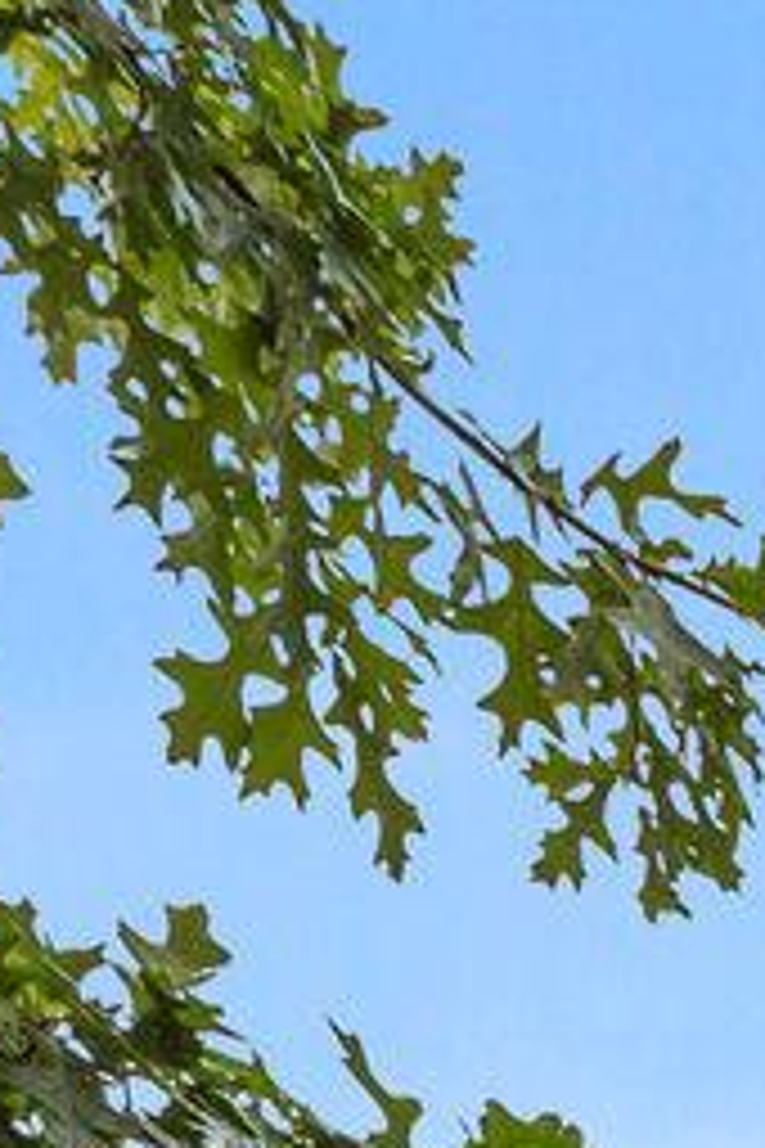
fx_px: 3665
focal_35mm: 115
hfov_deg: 8.8
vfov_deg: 14.8
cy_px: 2255
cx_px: 2596
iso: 100
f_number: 8
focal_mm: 17
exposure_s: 1/80
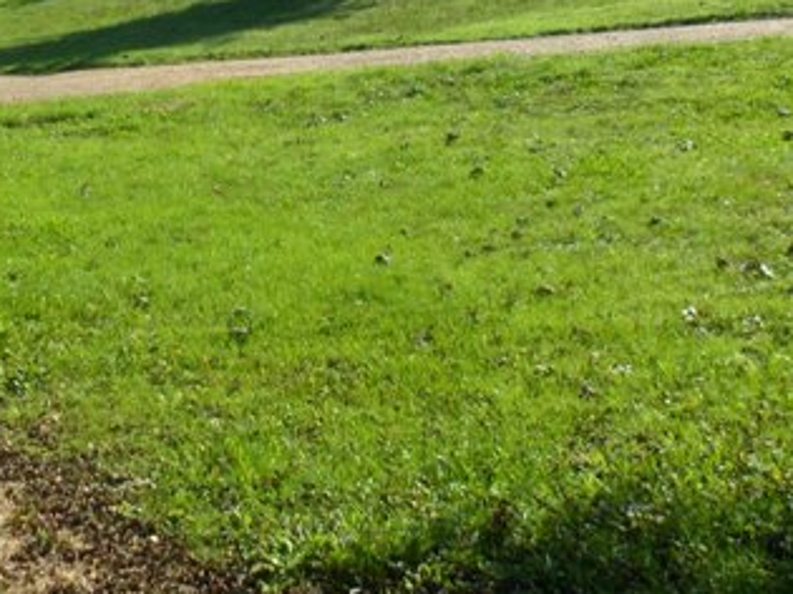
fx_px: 1511
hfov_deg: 29.2
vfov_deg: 20.6
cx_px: 252
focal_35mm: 66
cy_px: -136
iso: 80
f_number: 3.3
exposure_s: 1/750
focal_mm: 4.9
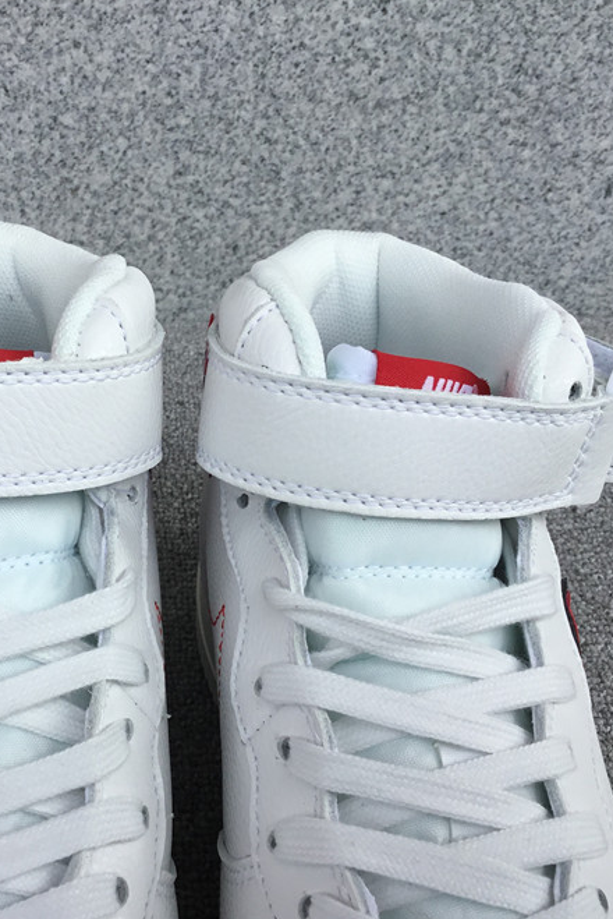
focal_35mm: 44
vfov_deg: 44.5
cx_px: 196
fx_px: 1123
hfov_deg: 30.3
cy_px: 466
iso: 25
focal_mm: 3.3
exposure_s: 1/574
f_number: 2.4
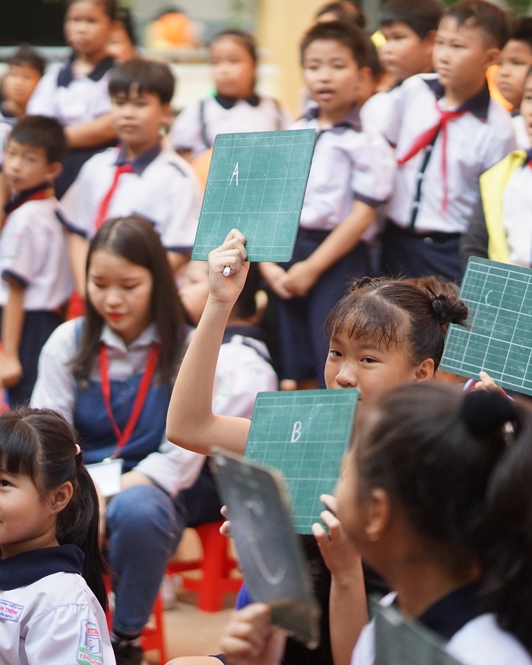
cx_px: 261
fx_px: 2597
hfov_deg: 11.7
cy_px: 320
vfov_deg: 14.6
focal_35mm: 132
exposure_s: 1/5000
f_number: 1.8
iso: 1000
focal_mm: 85
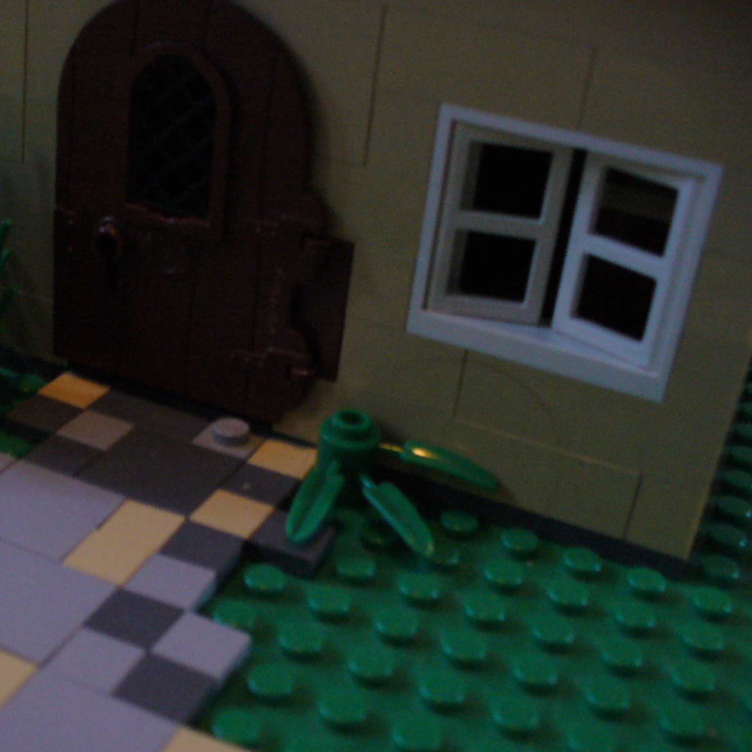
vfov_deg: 34.7
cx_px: 213
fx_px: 1204
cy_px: 402
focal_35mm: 49
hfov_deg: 34.1
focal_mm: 6.1
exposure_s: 1/8
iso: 200
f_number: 2.8
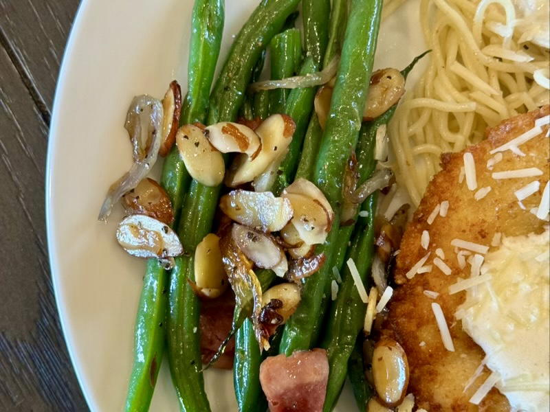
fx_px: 763
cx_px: 275
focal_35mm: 48
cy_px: 206
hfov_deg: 39.7
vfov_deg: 30.3
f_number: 1.78
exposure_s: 1/60
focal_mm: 6.86
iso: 160
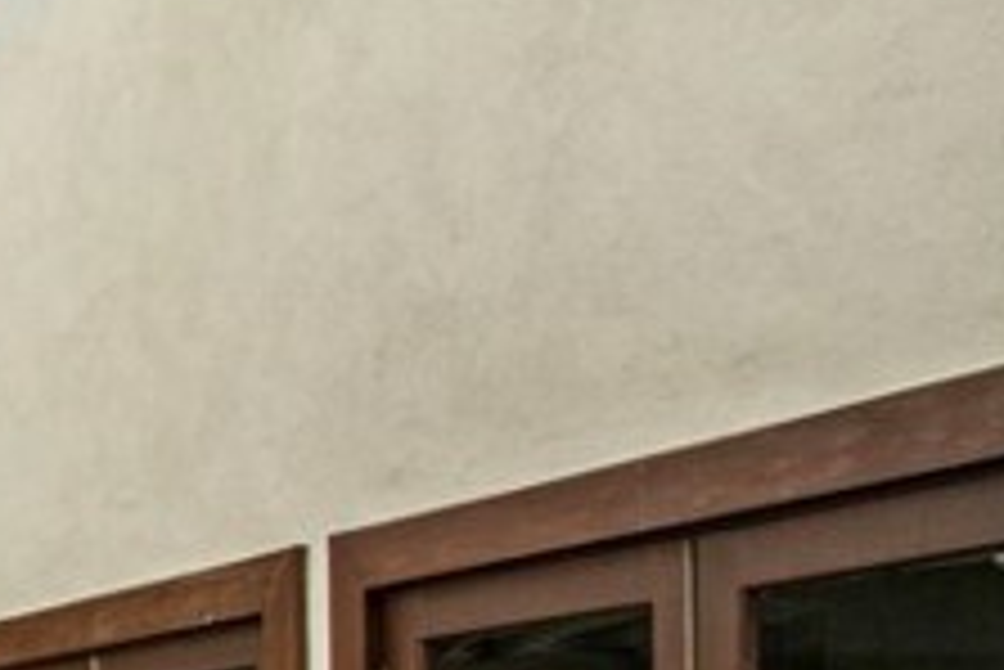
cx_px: -999
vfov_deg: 16.5
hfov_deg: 18.0
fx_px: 2177
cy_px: 888
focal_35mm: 78
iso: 640
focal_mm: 17
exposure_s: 1/640
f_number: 9
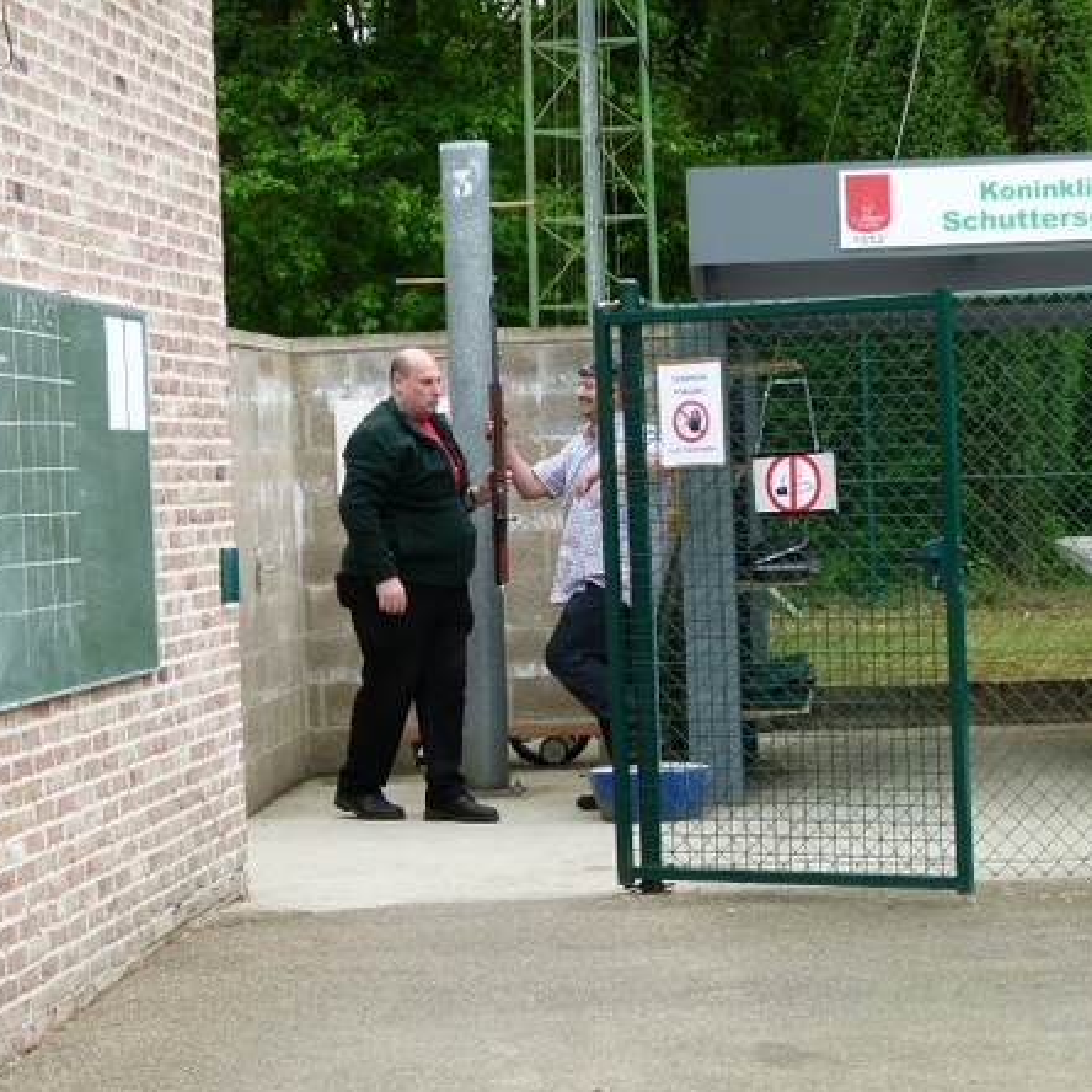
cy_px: 551
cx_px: 681
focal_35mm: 98
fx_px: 3498
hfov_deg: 17.7
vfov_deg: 17.7
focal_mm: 14.8
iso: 100
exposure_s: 1/200
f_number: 4
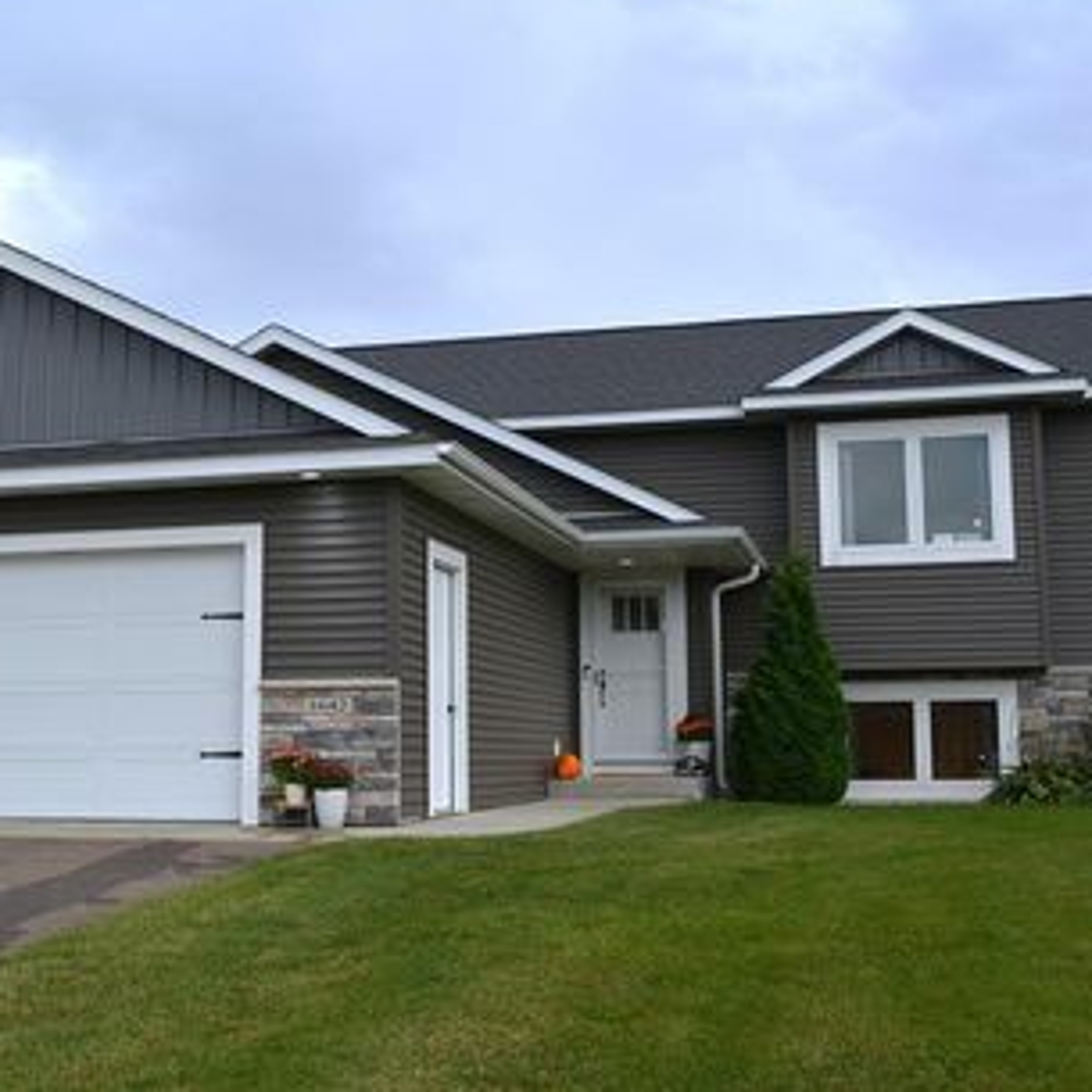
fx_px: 1642
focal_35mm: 46
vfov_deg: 36.8
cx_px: 408
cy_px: 550
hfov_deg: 36.6
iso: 100
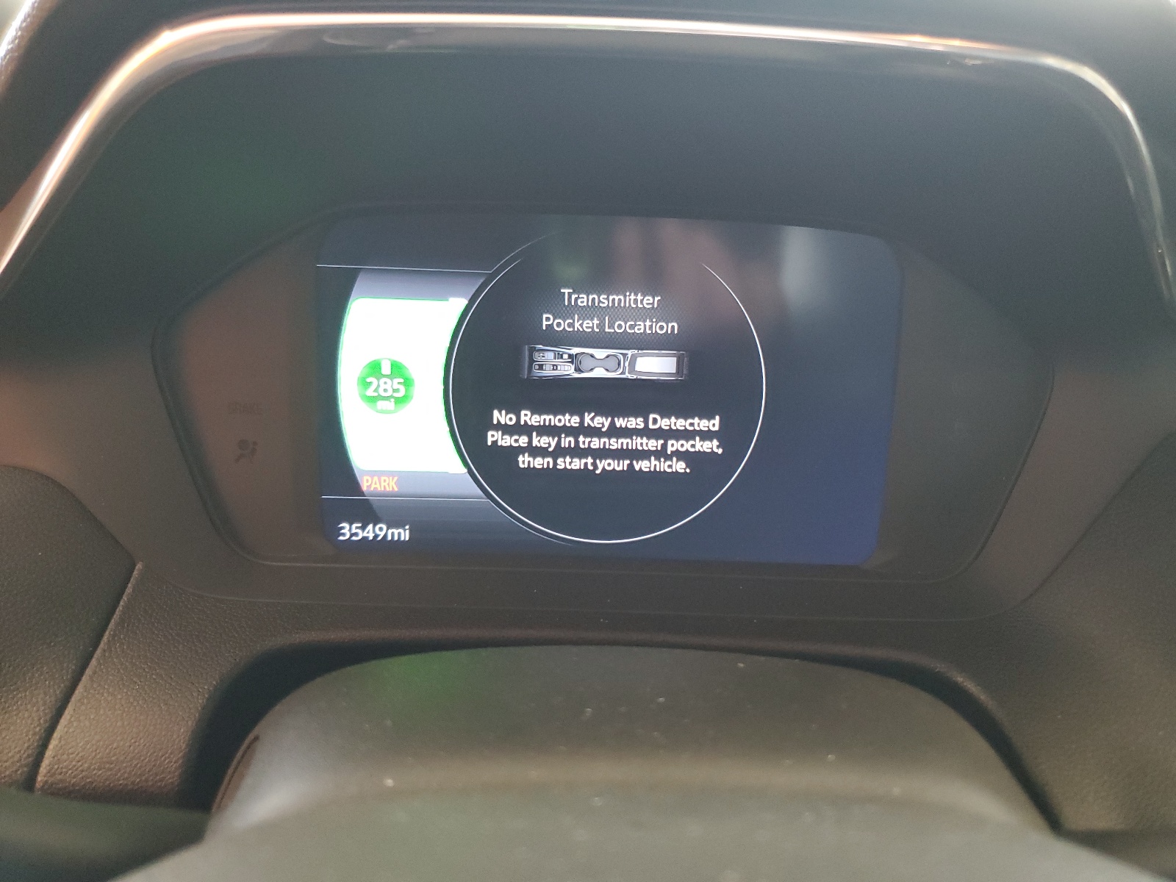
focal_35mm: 26
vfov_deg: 53.1
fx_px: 883
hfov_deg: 67.3
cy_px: 441
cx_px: 588
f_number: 1.5
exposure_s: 1/50
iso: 330
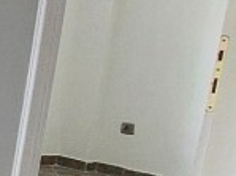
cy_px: 122
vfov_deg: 17.4
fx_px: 571
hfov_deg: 11.6
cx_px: -470
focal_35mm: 84
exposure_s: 1/24
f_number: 2.2
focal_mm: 1.74
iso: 400
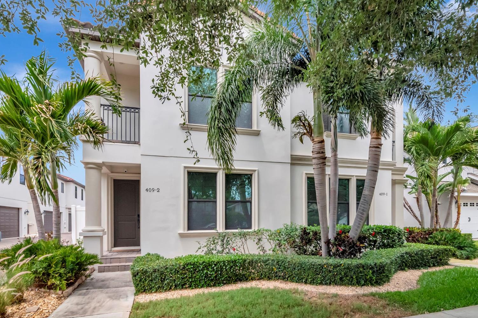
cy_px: 162
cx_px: 229
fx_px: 233
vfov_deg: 68.8
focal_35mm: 18
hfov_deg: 91.5
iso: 1250
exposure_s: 1/1600
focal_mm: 11
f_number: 8
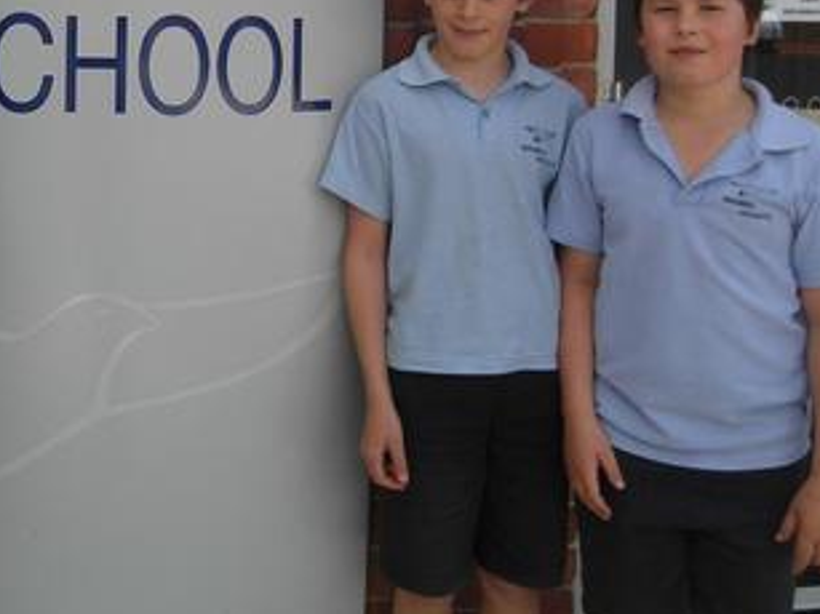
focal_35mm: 50
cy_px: 32
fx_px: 1184
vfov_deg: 27.7
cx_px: 144
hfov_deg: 36.7
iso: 100
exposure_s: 1/350
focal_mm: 4.4
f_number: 4
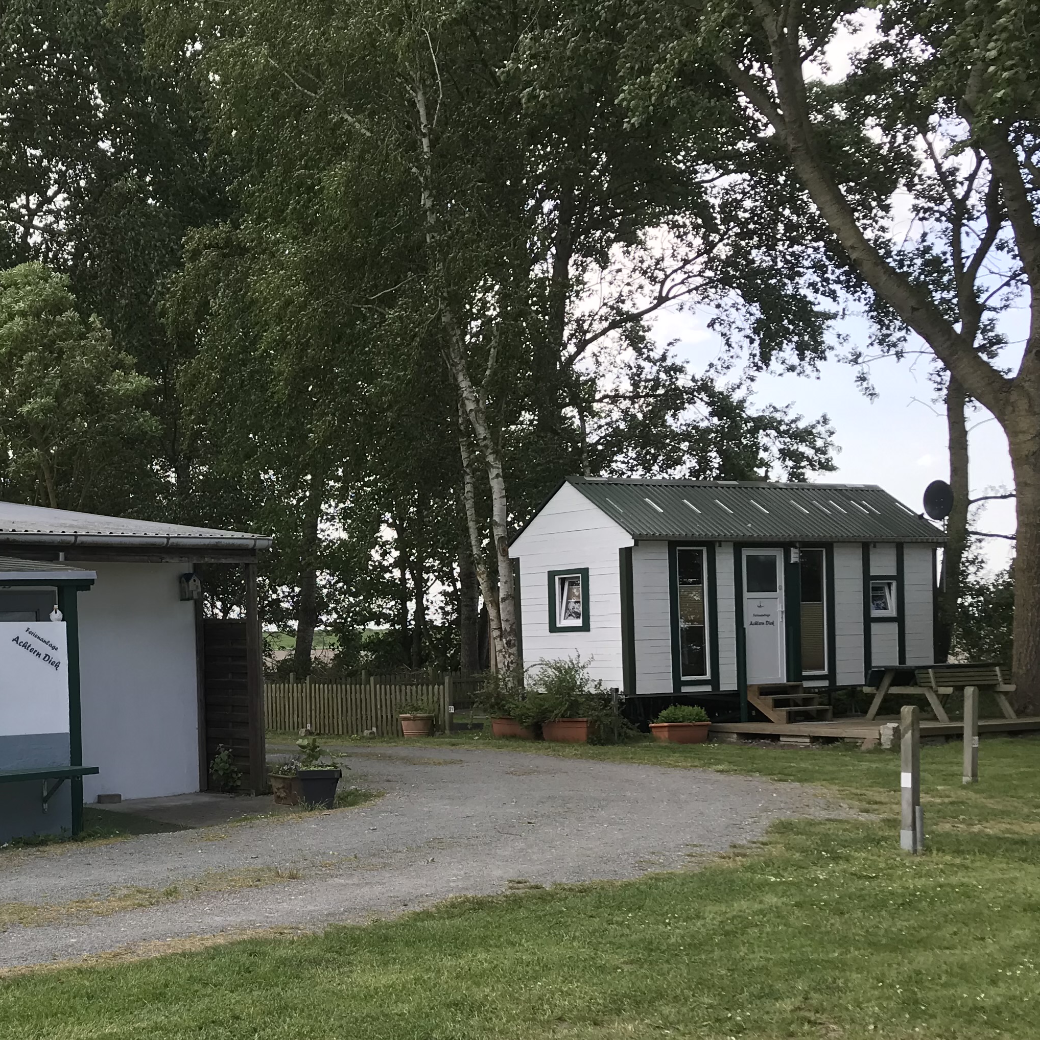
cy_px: 690
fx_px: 1666
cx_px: 208
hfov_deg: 33.7
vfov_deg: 34.4
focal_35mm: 49
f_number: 1.8
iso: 20
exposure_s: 1/526
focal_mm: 3.99
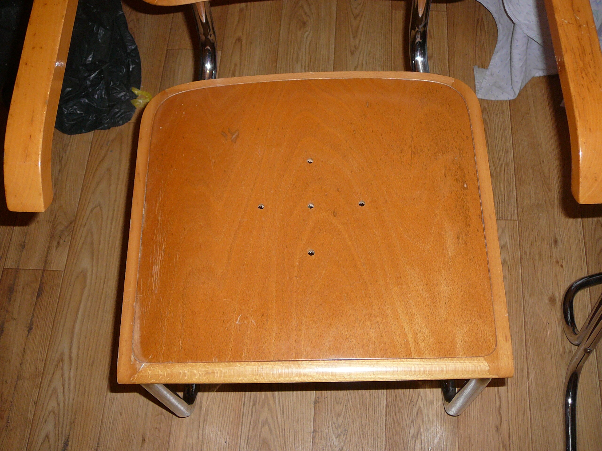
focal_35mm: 41
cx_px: 301
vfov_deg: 35.1
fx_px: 713
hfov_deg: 45.8
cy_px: 226
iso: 125
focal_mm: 6.1
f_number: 3.1
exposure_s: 1/30
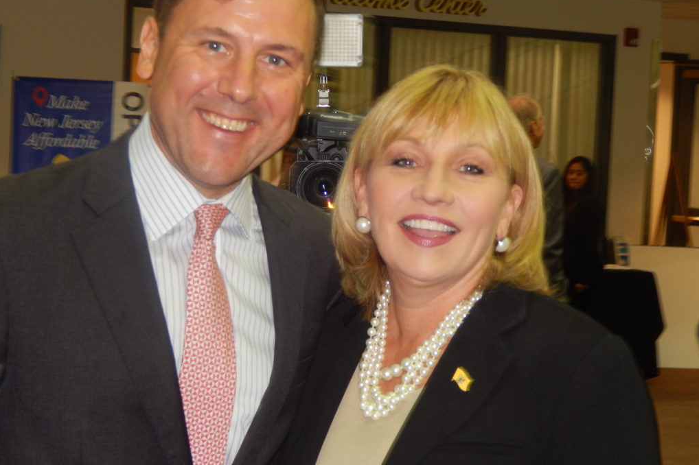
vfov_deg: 15.2
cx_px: 350
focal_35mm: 90
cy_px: 257
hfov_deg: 22.6
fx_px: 1747
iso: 200
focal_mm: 15.3
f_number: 4.3
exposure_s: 1/30
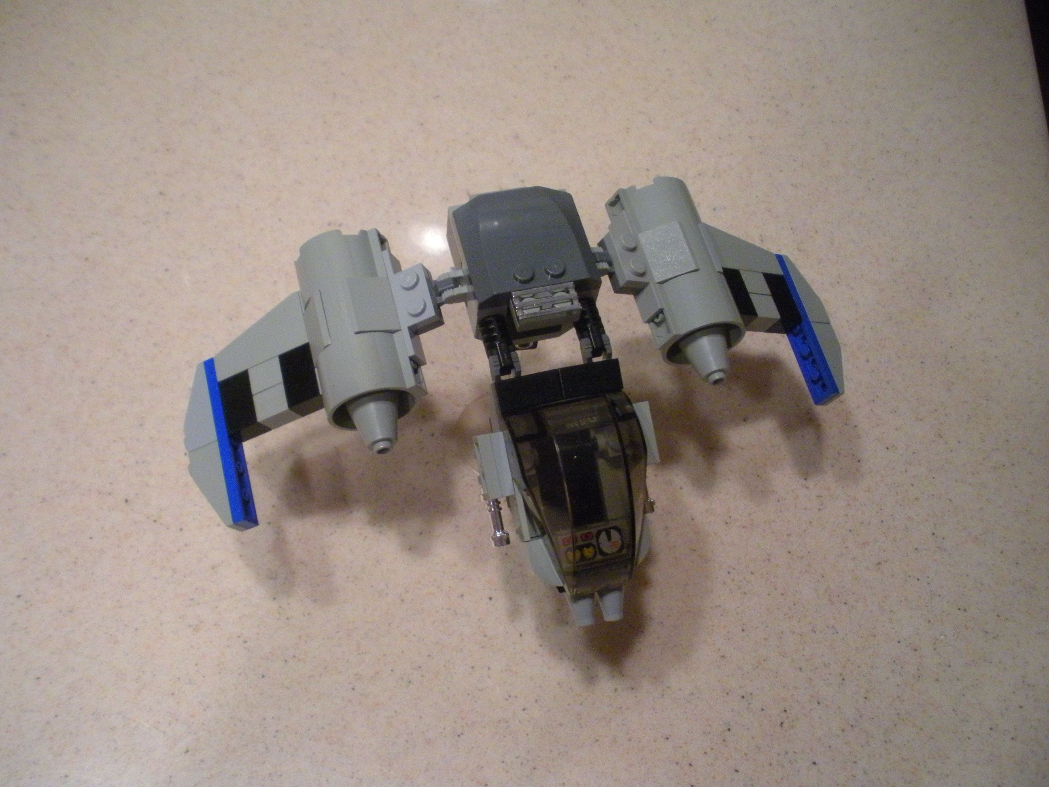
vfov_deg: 39.7
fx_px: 1091
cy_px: 394
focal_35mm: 36
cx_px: 524
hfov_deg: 51.4
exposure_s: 1/37
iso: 400
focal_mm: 6.3
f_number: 3.5
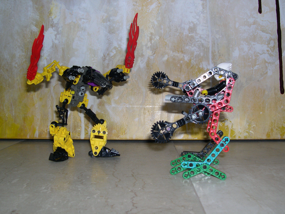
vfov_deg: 37.7
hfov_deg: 49.0
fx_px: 313
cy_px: 107
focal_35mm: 38
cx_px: 142
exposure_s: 1/30
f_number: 7.6
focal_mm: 8
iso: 100
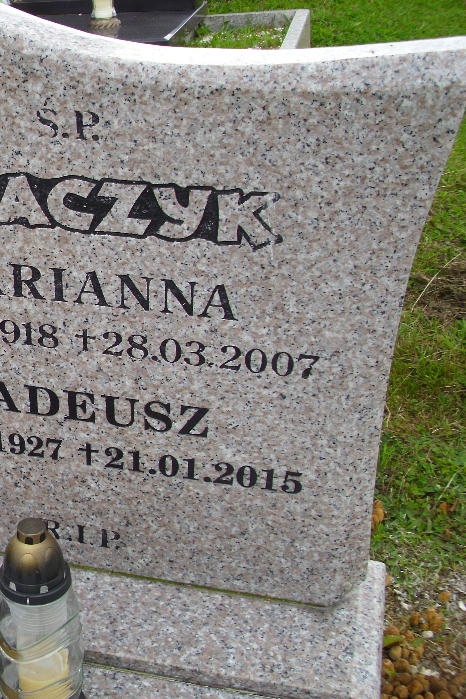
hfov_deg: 25.0
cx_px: 20
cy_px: 352
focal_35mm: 52
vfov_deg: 38.2
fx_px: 1009
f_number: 3
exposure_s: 1/224
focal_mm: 6.2
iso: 50
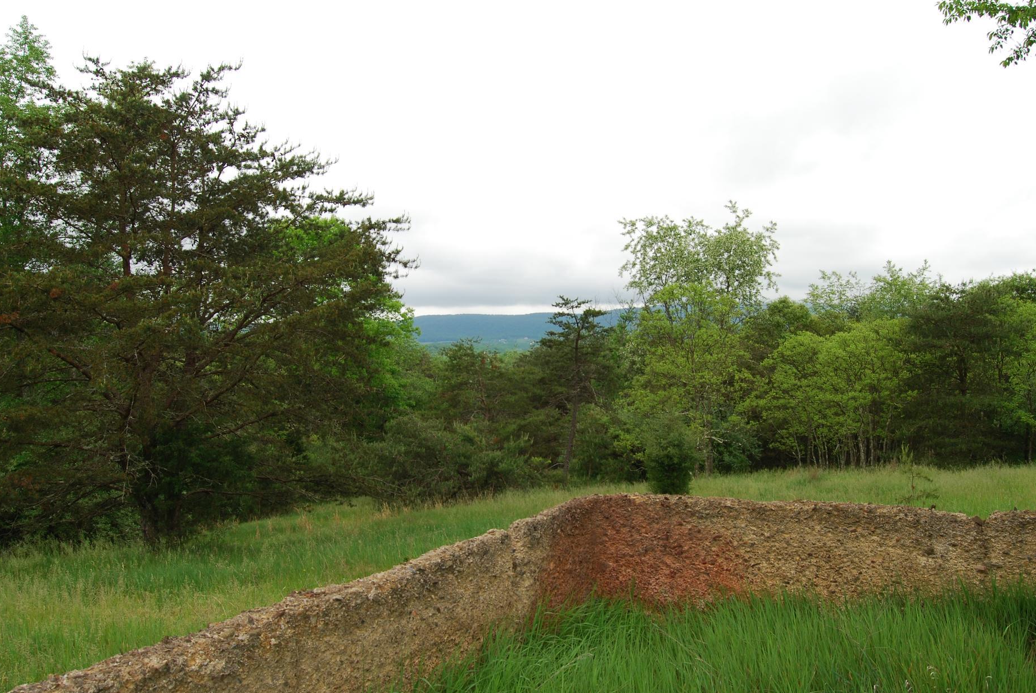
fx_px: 864
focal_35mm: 30
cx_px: 542
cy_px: 355
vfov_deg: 43.7
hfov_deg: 61.8
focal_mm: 18
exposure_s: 1/125
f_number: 9
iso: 200
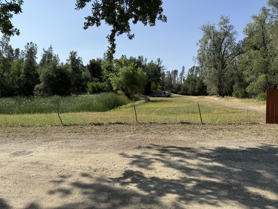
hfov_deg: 71.6
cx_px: 139
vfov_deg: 56.8
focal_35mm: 24
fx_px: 193
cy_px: 104
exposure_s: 1/4975
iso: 80
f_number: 1.78
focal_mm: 6.76
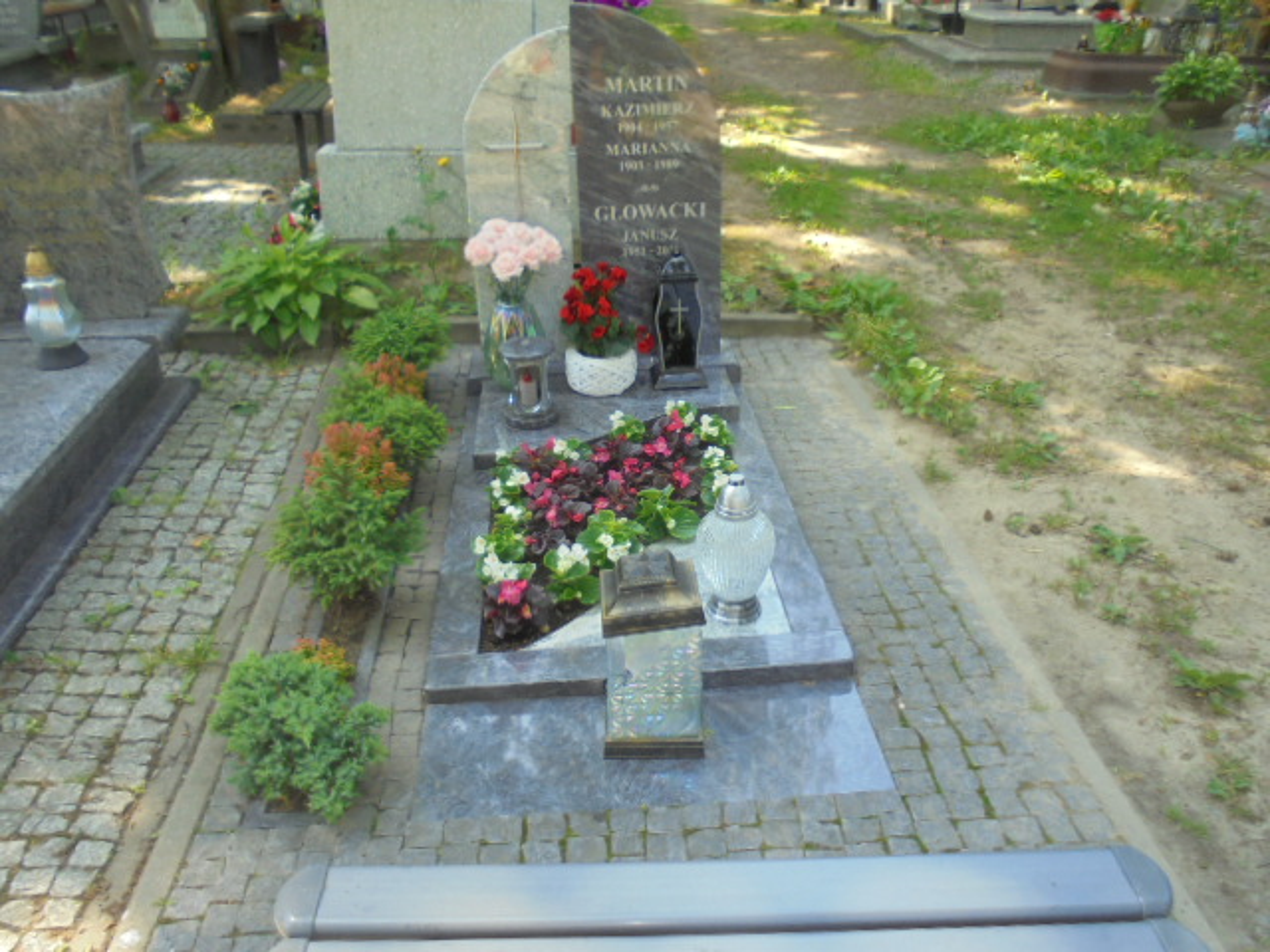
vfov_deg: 48.2
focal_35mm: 29
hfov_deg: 61.7
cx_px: 635
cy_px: 476
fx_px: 1064
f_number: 3.7
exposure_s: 1/100
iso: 100
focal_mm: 5.3
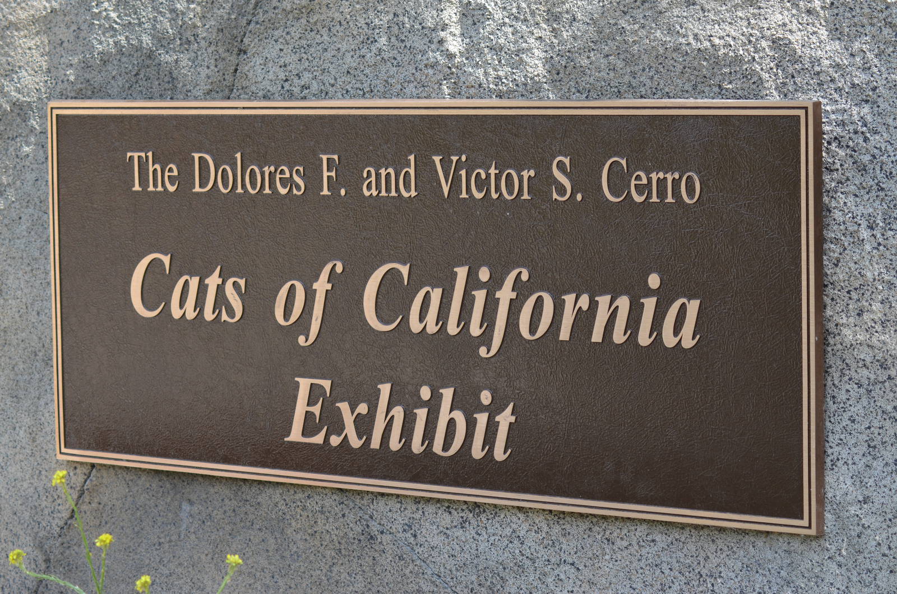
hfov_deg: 19.5
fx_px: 2611
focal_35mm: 105
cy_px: 297
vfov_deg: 13.0
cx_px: 448
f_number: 5.6
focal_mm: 70
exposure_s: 1/500
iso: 400
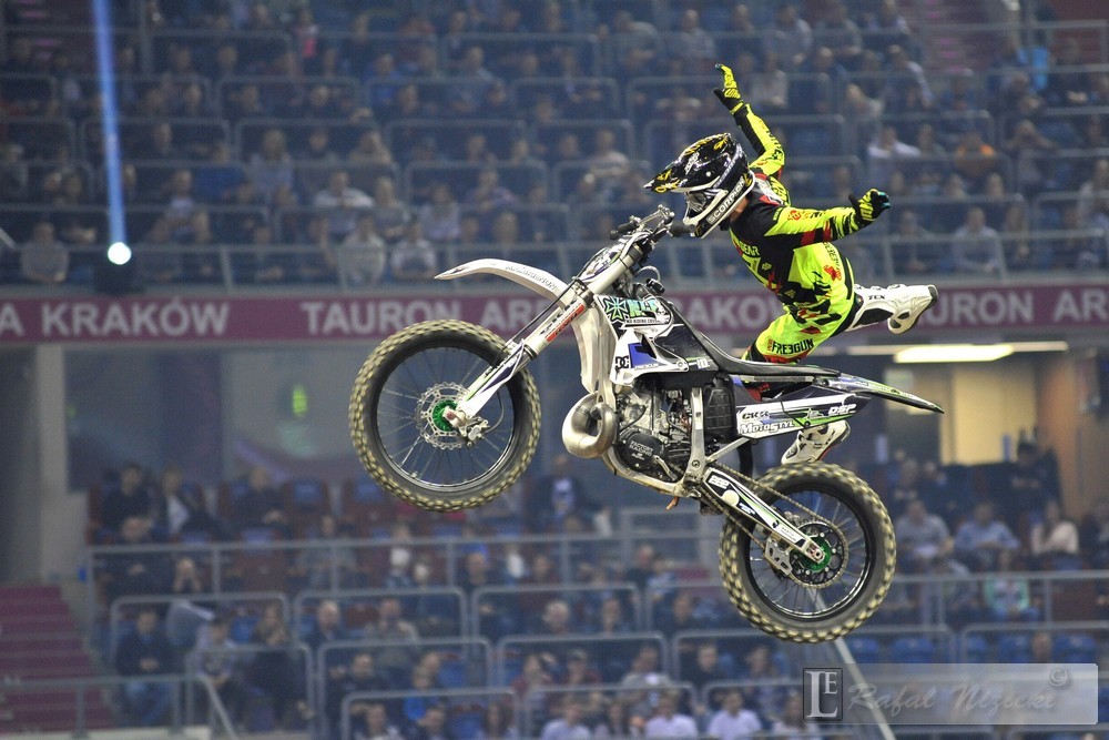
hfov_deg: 10.3
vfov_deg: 6.9
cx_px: 554
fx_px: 6162
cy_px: 370
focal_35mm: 200
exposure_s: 1/800
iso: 3200
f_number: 3.5
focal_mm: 200
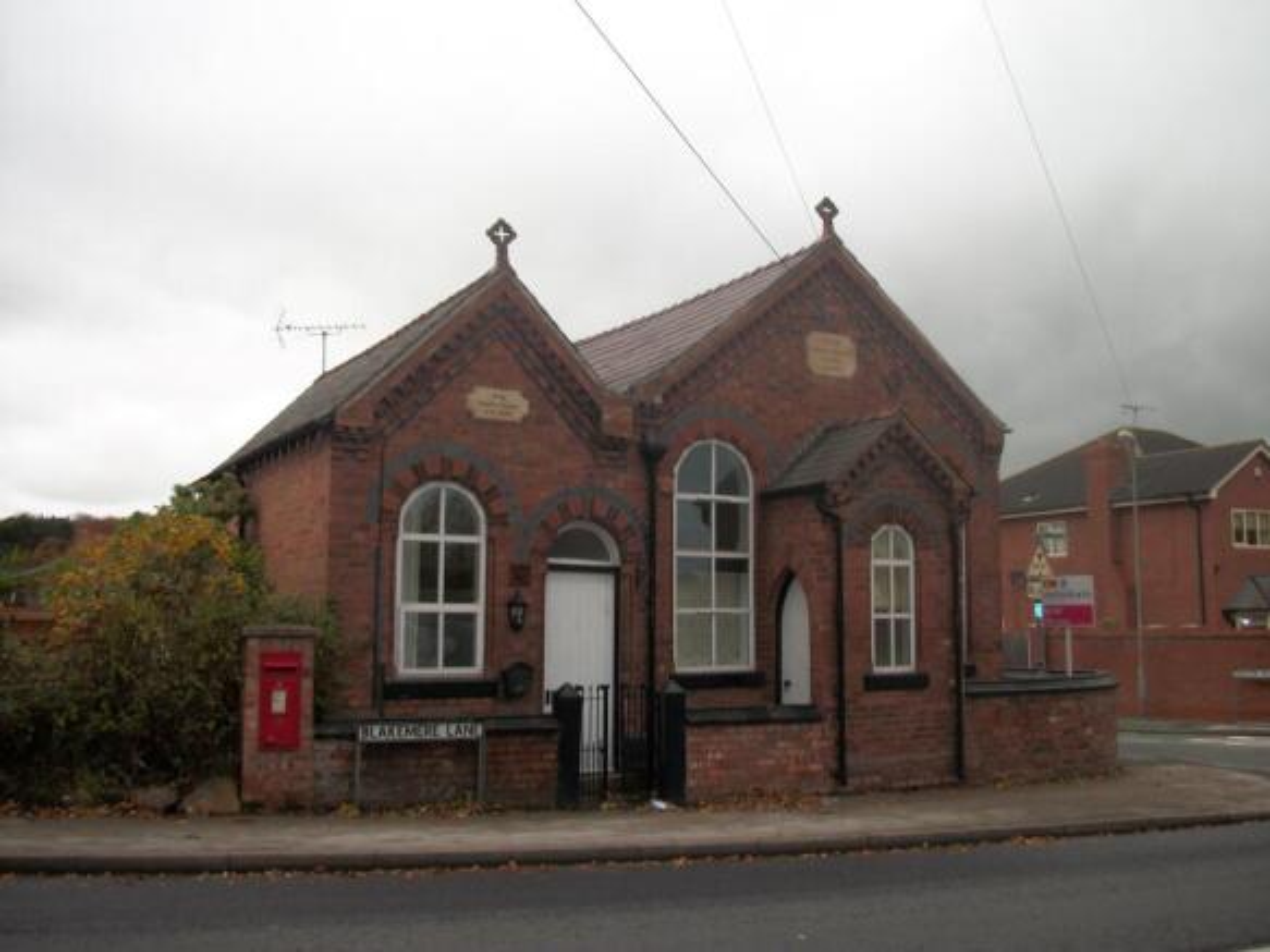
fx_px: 1174
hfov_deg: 56.8
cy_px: 476
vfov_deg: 44.1
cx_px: 635
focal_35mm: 32
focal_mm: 5.7
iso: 80
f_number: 2.9
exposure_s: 1/160
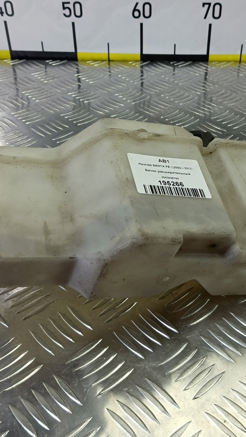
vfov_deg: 58.0
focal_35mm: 34
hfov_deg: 34.6
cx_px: 145
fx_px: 394
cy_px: 218
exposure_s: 1/50
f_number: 1.6
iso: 87
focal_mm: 4.11
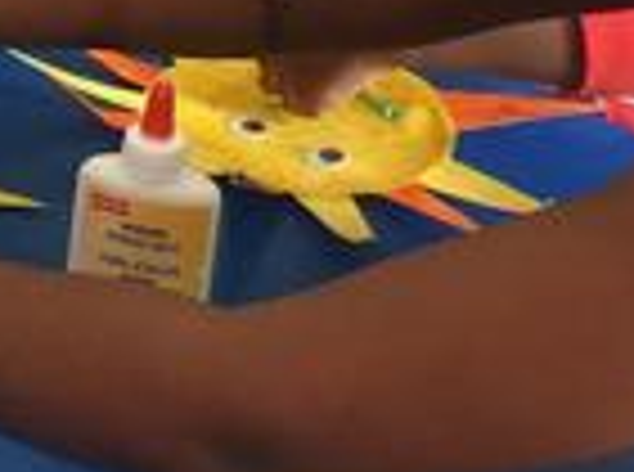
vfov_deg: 8.9
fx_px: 3014
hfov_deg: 11.5
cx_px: -328
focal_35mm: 165
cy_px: -81
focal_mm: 4.15
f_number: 2.2
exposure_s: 1/15
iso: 80
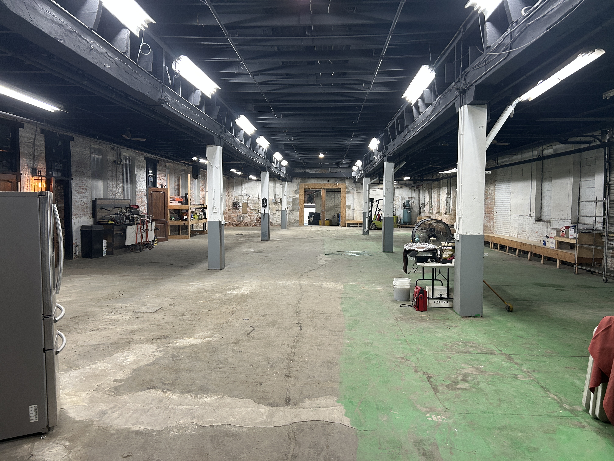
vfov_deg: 53.1
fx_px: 461
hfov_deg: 67.3
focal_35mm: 26
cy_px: 230
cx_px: 307
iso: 125
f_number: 1.5
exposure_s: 1/60
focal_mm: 5.7
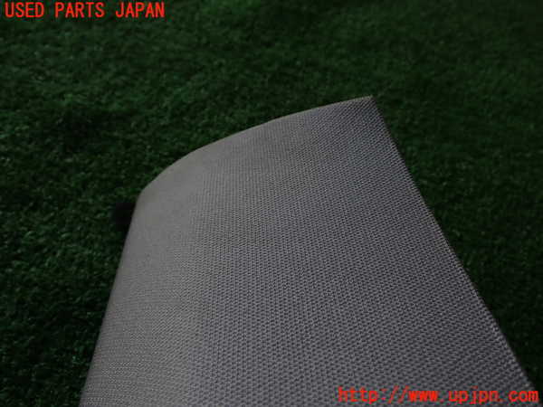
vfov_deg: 37.7
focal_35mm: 38
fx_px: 596
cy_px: 204
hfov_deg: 49.0
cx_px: 272
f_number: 3.5
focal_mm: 6.83
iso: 100
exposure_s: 1/80
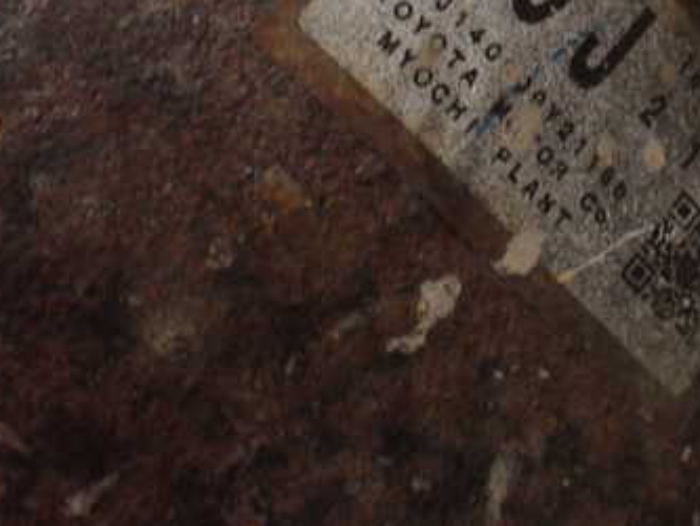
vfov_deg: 26.3
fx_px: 1092
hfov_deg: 34.4
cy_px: 67
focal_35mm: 54
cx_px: 565
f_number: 2.3
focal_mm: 5.4
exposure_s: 1/40
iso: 800
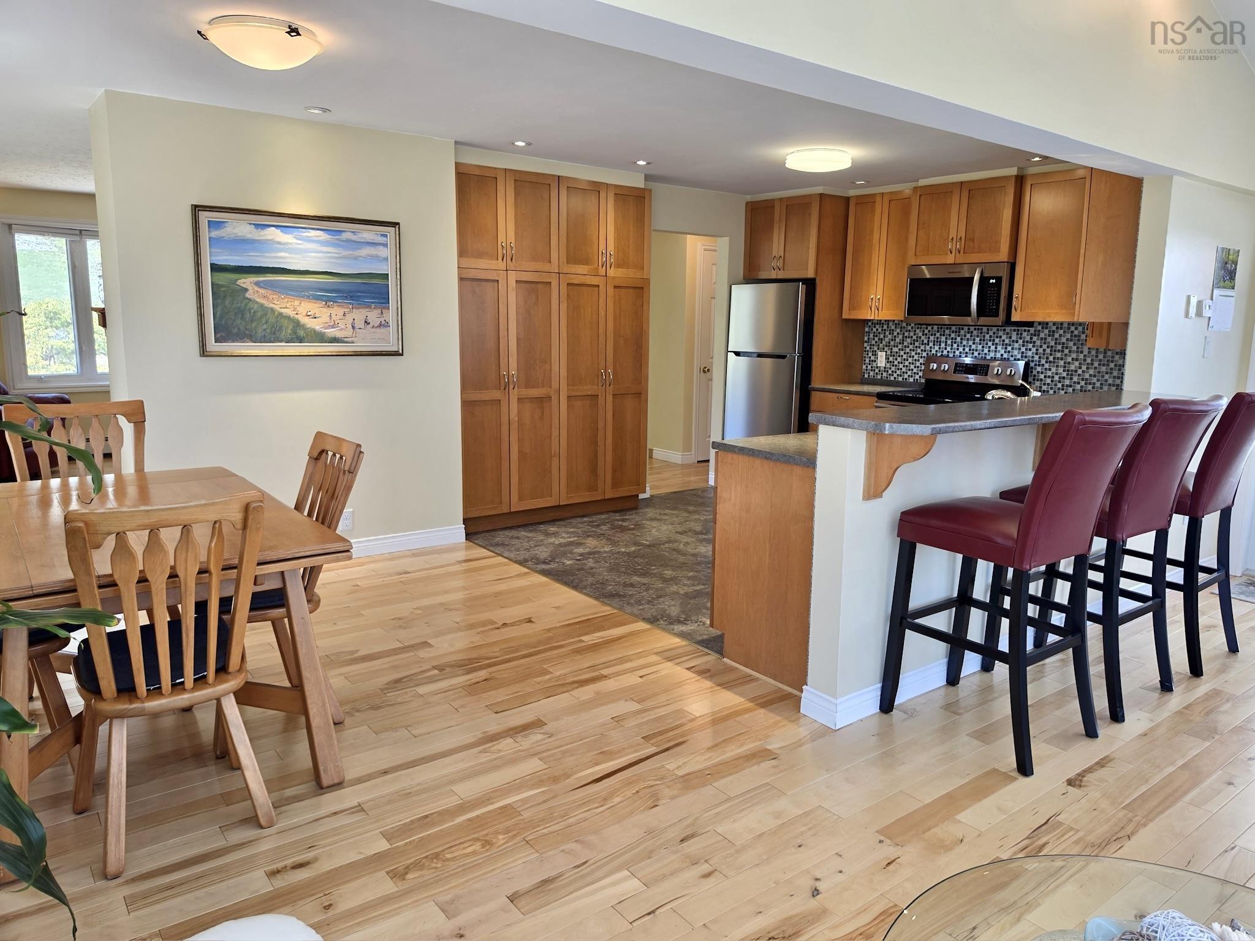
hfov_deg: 73.9
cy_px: 470
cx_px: 628
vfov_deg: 58.9
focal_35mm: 23
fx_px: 834
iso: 50
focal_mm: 6.5
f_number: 1.4
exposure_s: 1/120
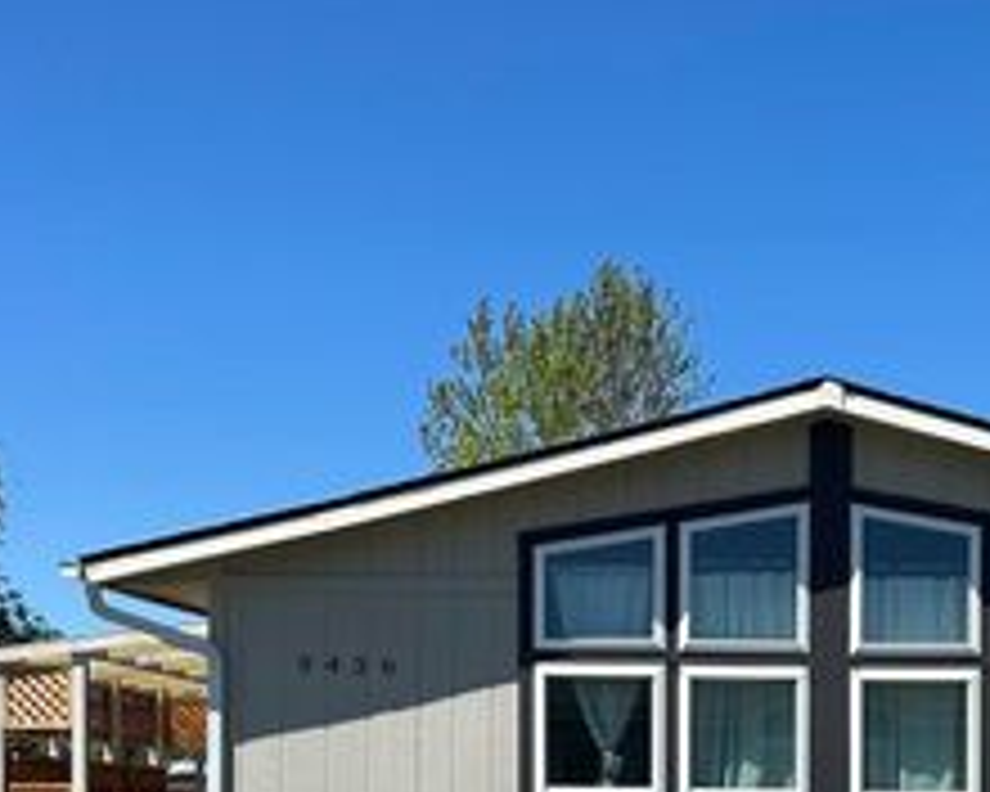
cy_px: 817
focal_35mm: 71
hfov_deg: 26.0
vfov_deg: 20.8
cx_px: 873
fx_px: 2080
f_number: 1.78
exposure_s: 1/4184
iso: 80
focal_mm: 6.86
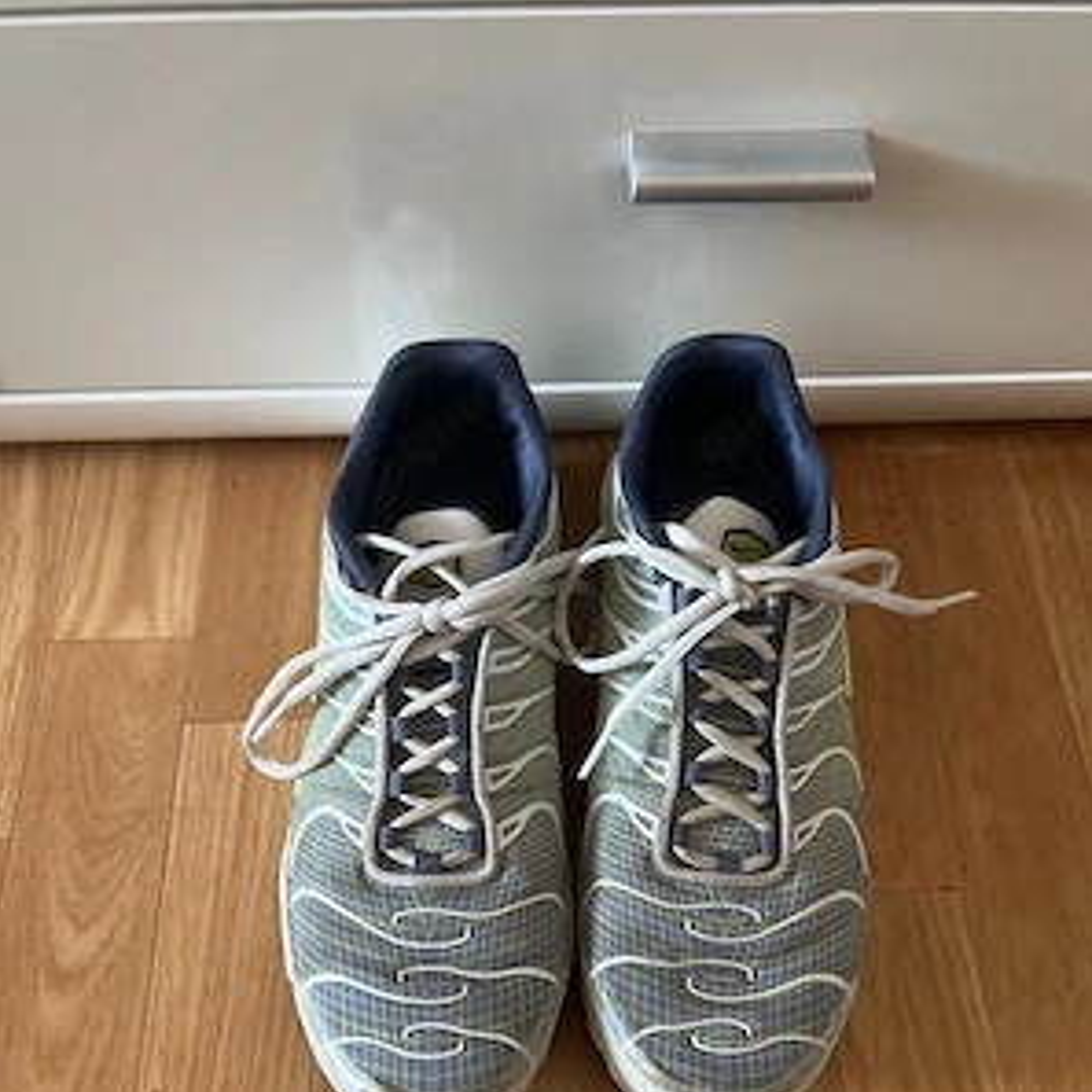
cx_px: 548
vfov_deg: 51.8
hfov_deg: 52.5
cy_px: 702
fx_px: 1106
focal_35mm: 31
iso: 320
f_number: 1.5
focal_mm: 5.7
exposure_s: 1/50
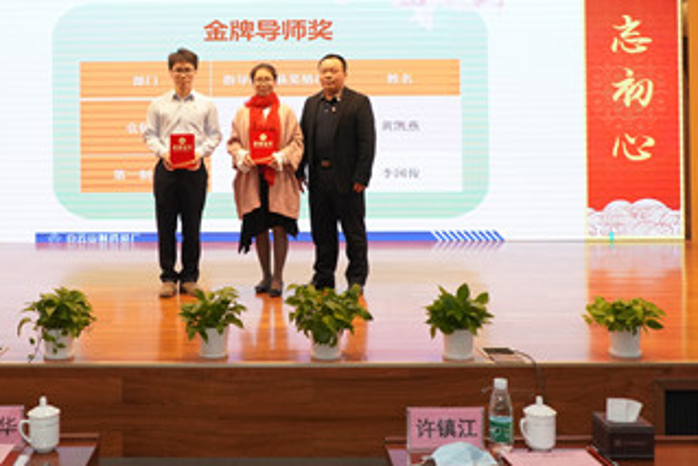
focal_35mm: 47
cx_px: 260
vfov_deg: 28.2
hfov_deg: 41.6
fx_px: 912
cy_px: 105
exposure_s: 1/160
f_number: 6.3
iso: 3200
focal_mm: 25
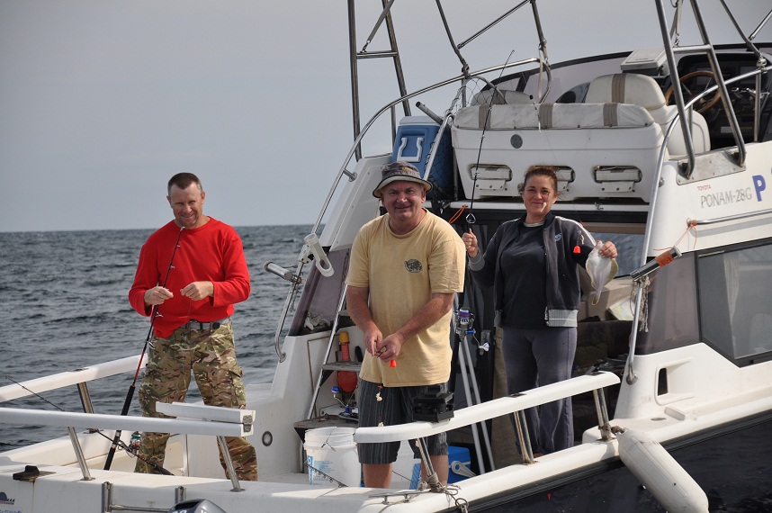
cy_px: 256
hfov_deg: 13.1
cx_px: 386
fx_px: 3374
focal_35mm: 158
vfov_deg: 8.7
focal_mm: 105
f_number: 6.3
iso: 400
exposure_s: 1/640
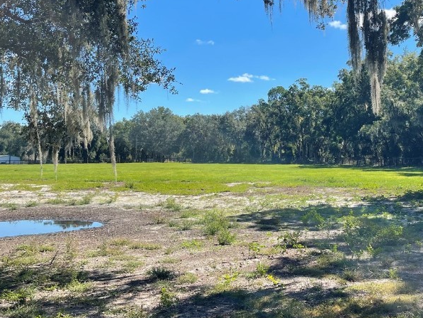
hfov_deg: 43.2
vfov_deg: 33.3
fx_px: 526
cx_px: 283
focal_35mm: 43
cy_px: 106
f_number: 1.6
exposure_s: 1/2247
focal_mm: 5.1
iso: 32
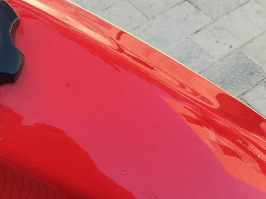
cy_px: 116
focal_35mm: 55
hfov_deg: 32.9
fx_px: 423
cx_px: 20
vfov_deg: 26.5
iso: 25
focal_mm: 4.15
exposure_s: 1/151
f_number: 2.2
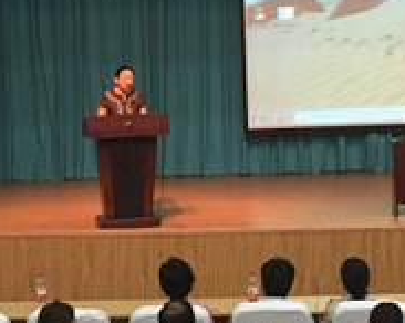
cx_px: 374
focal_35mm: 93
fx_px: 1114
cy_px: 93
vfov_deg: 16.4
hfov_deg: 20.2
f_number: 2.2
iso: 250
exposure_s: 1/24
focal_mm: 4.15
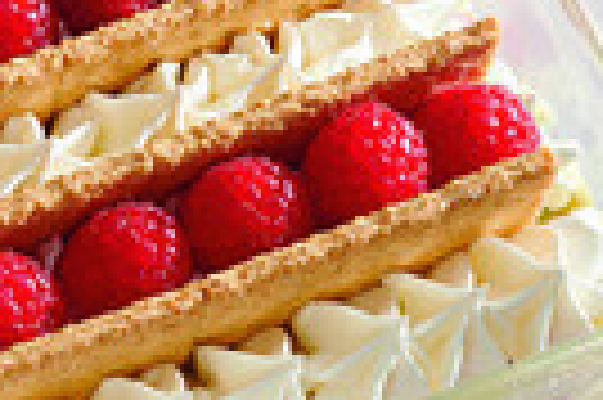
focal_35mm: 287
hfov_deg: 7.1
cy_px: 231
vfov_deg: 4.8
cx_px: -364
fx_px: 4801
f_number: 16
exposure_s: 1/125
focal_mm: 60
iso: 200
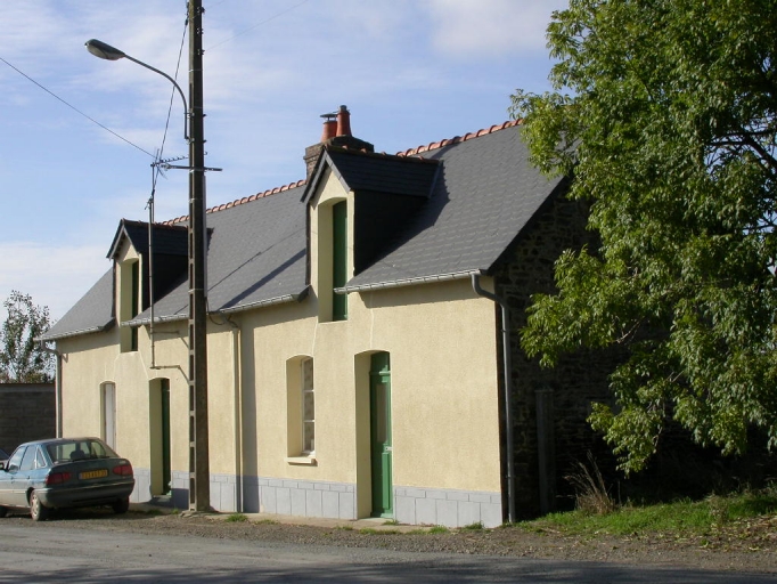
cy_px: 292
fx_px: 1504
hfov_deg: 29.0
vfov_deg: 21.9
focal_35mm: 67
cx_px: 388
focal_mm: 14
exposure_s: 1/414
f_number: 7.4
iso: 100
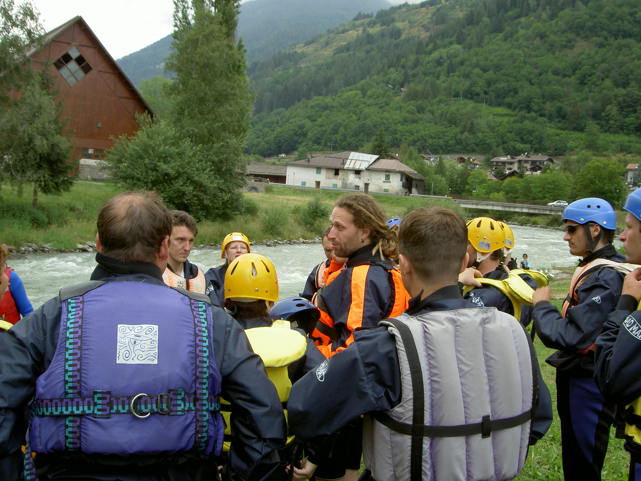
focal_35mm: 39
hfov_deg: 47.9
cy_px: 240
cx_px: 320
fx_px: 722
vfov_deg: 36.8
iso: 50
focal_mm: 8
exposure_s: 1/160
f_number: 4.7
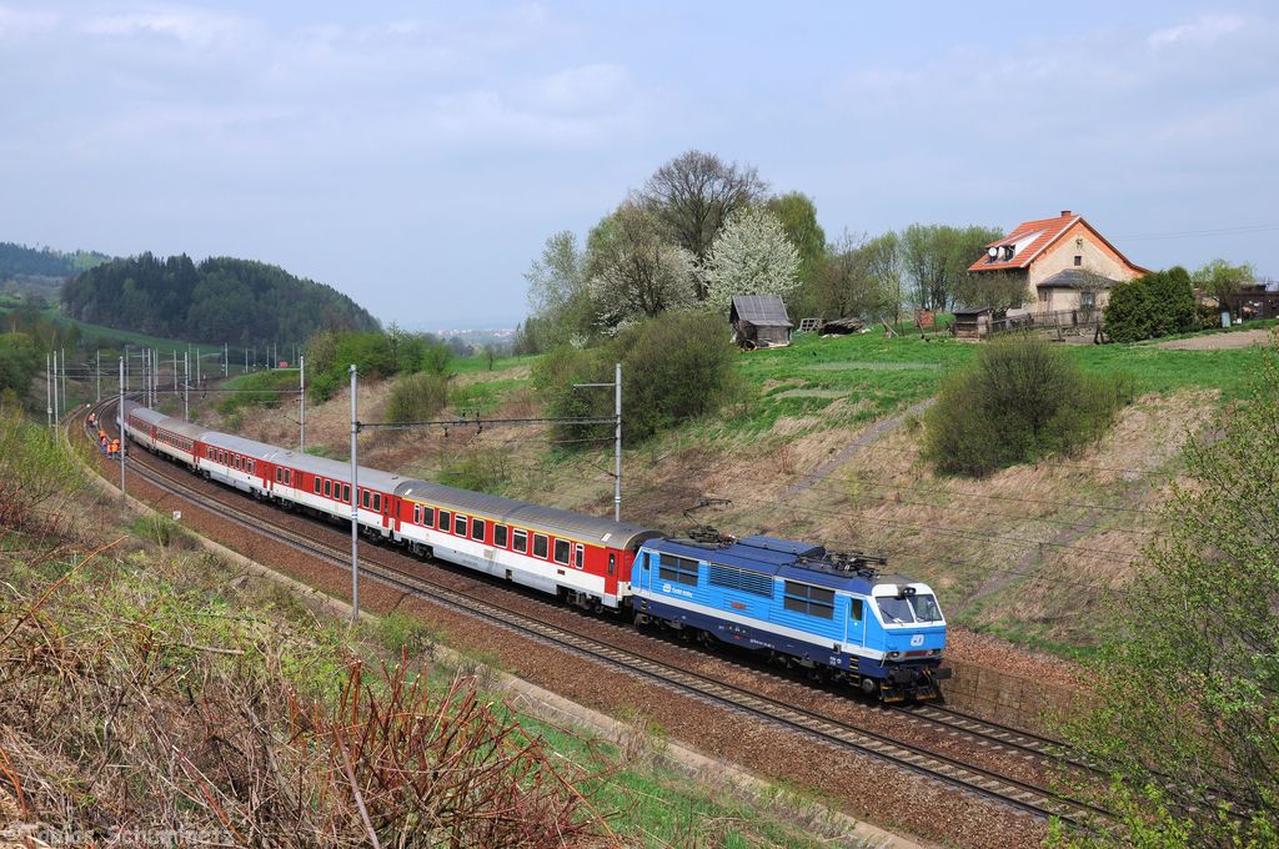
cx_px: 640
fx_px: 1490
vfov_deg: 31.8
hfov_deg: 46.5
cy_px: 424
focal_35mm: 42
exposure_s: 1/640
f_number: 9
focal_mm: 28
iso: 250
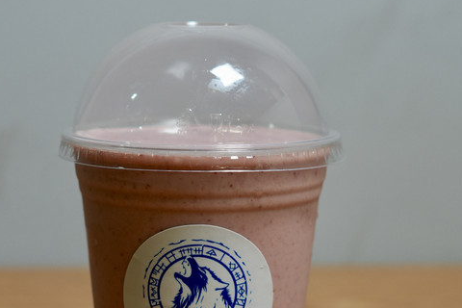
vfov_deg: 10.9
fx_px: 1604
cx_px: 214
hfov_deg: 16.4
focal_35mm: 125
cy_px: 270
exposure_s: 1/160
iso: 800
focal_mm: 50
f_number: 4
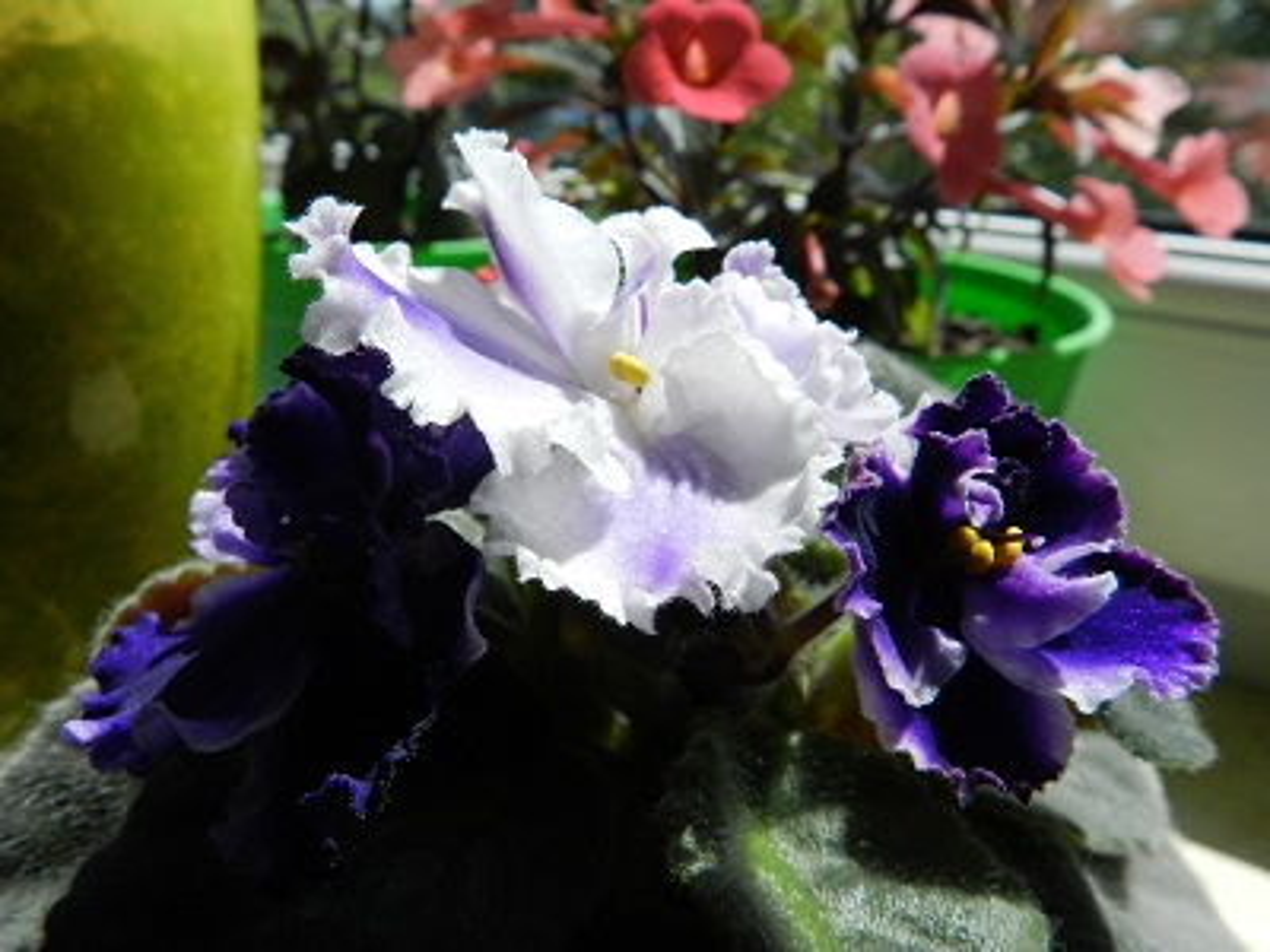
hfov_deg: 73.9
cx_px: 635
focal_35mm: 23
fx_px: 844
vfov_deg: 58.9
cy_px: 476
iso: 160
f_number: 4
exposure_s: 1/800
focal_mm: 4
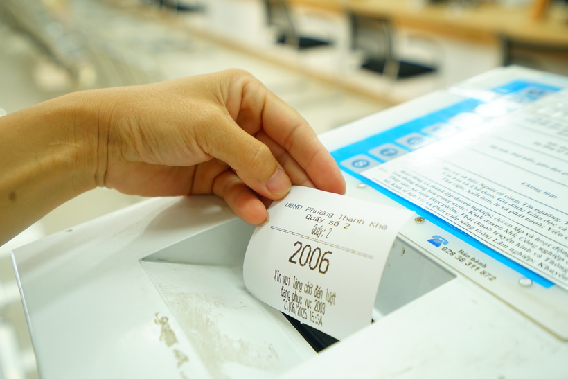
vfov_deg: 37.9
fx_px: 552
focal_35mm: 35
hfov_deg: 54.4
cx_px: 284
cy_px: 190
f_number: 4.5
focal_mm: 35
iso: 500
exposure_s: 1/100
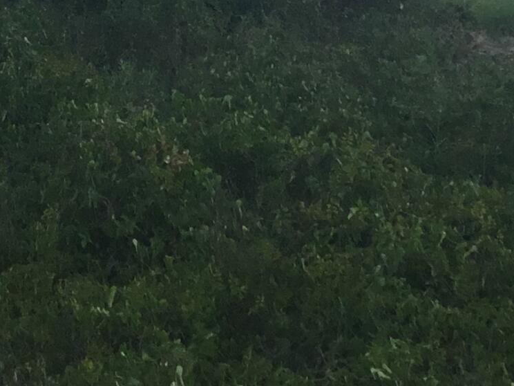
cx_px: 41
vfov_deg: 11.5
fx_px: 1856
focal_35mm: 125
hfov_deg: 15.6
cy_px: -142
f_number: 2.4
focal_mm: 3.3
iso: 25
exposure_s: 1/418
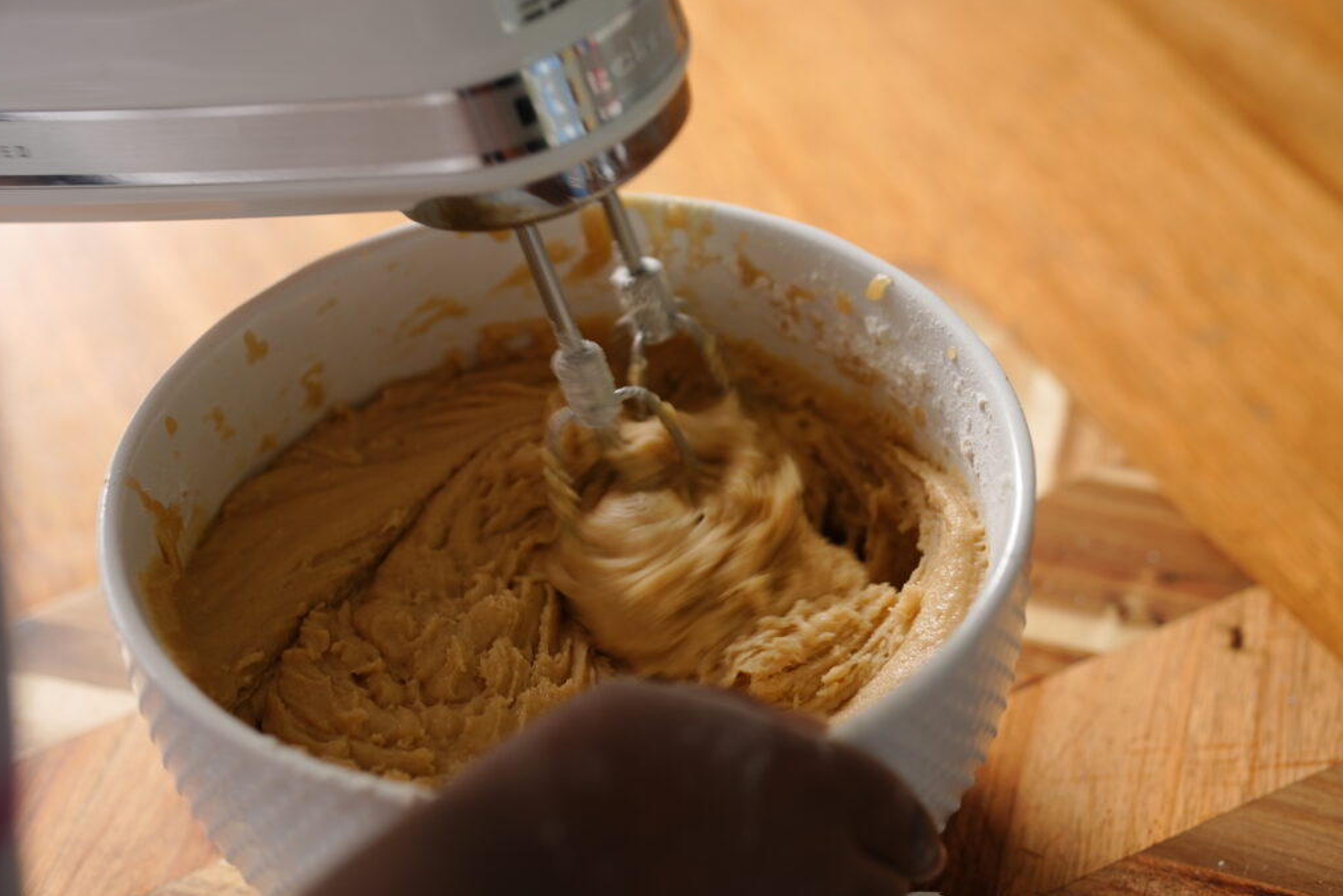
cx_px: 666
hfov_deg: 23.9
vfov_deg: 16.1
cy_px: 449
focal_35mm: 85
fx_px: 3171
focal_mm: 56
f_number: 2
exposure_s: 1/50
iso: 100
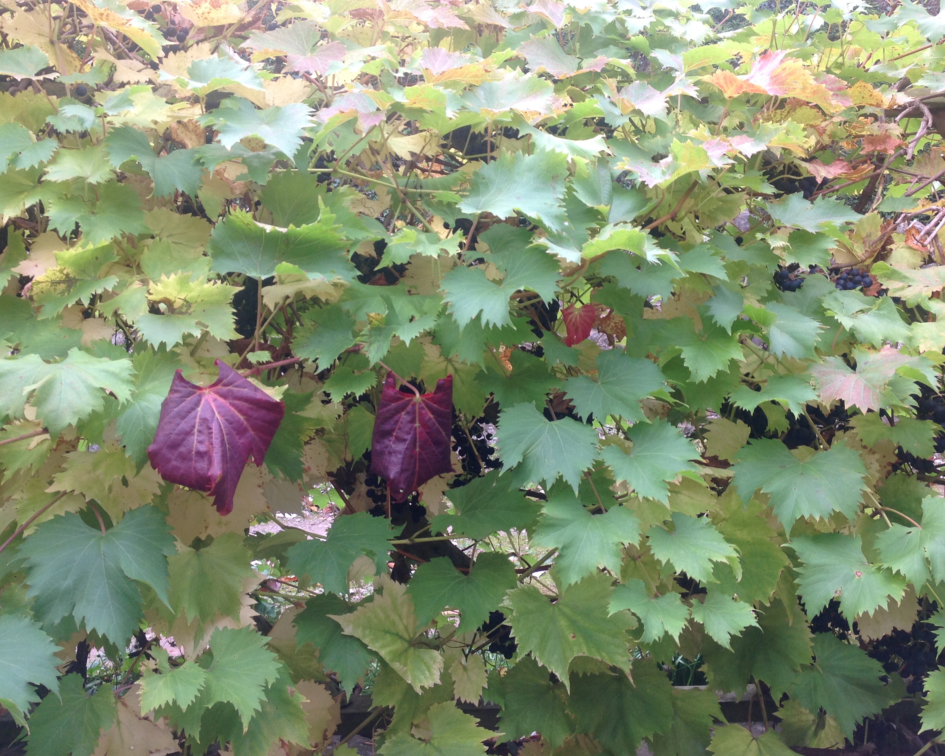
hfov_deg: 49.1
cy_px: 374
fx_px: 1035
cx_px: 472
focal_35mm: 37
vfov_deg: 40.1
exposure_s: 1/120
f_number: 2.4
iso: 50
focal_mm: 4.28
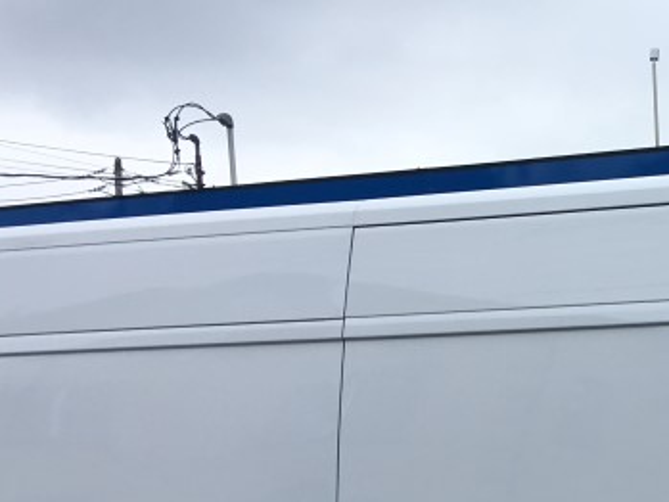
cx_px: 782
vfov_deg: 16.7
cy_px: 582
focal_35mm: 85
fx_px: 1643
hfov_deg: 21.5
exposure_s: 1/635
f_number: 2.2
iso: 25
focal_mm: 4.15
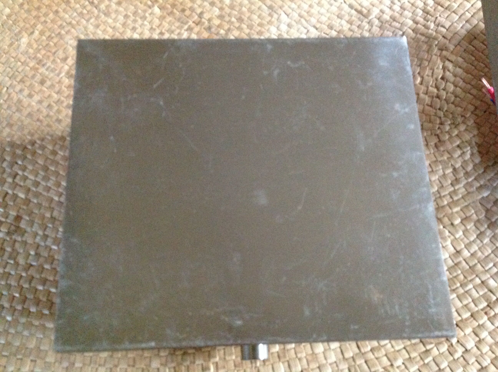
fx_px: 503
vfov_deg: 40.6
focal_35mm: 35
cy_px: 186
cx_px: 249
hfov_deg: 52.7
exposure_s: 1/15
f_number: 2.4
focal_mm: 4.28
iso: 800
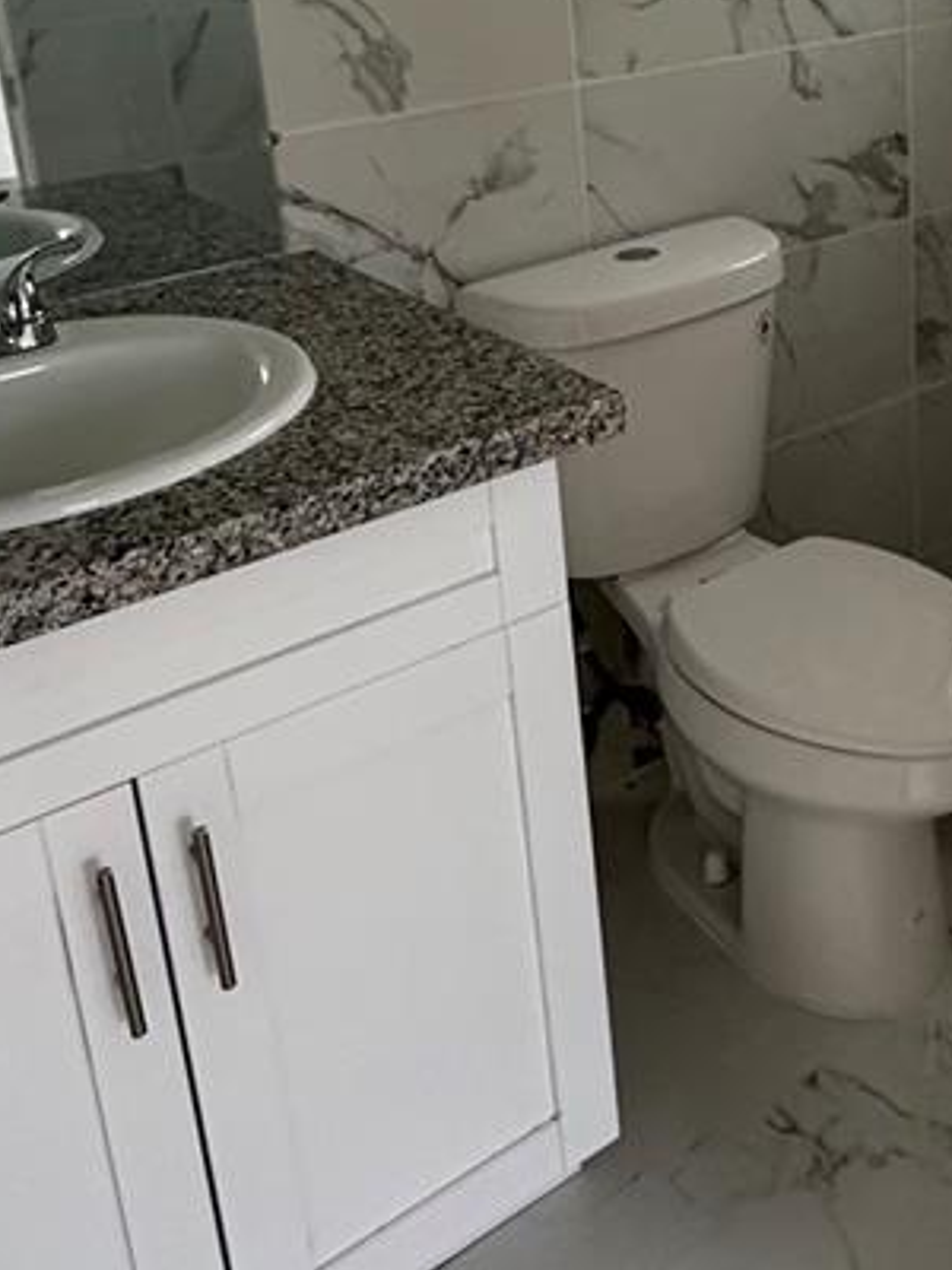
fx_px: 1540
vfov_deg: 42.8
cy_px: 257
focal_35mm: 42
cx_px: 777
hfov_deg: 33.3
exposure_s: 1/95
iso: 320
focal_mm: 2.22
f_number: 2.2
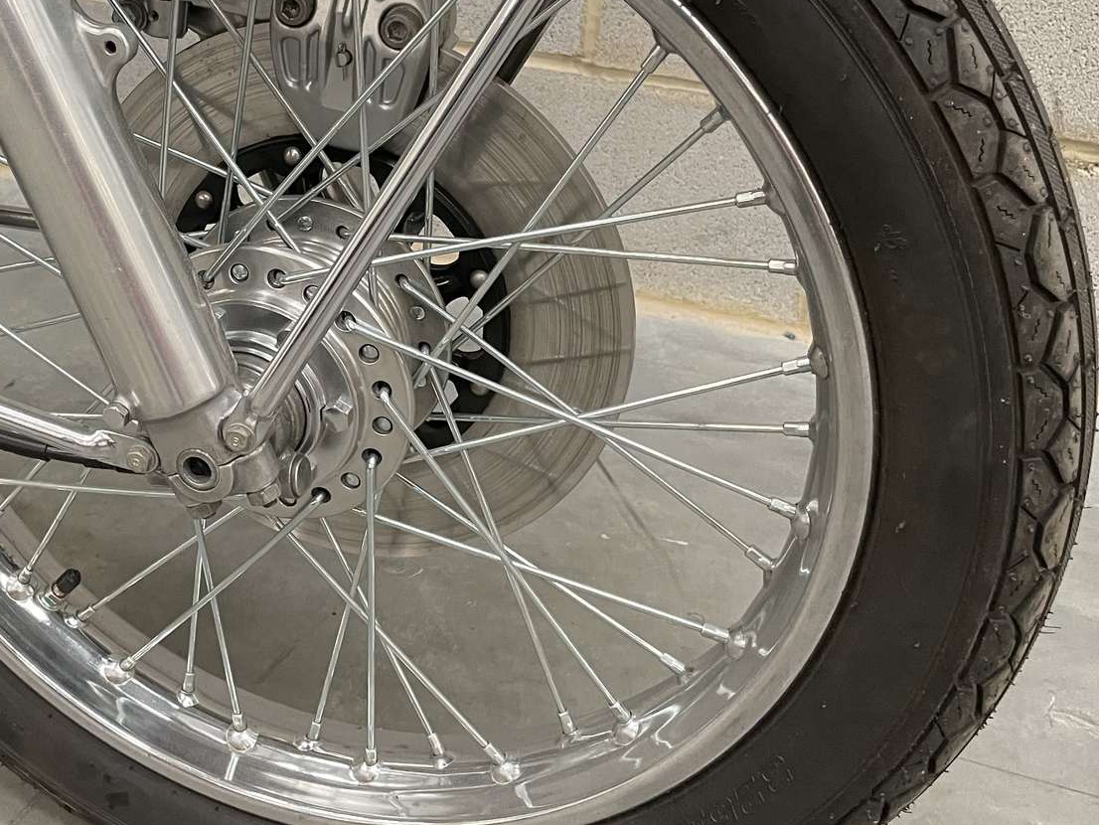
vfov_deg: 30.5
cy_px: 230
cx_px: 238
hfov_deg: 39.0
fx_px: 1492
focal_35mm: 47
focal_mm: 4.2
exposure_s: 1/60
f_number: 1.6
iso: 400
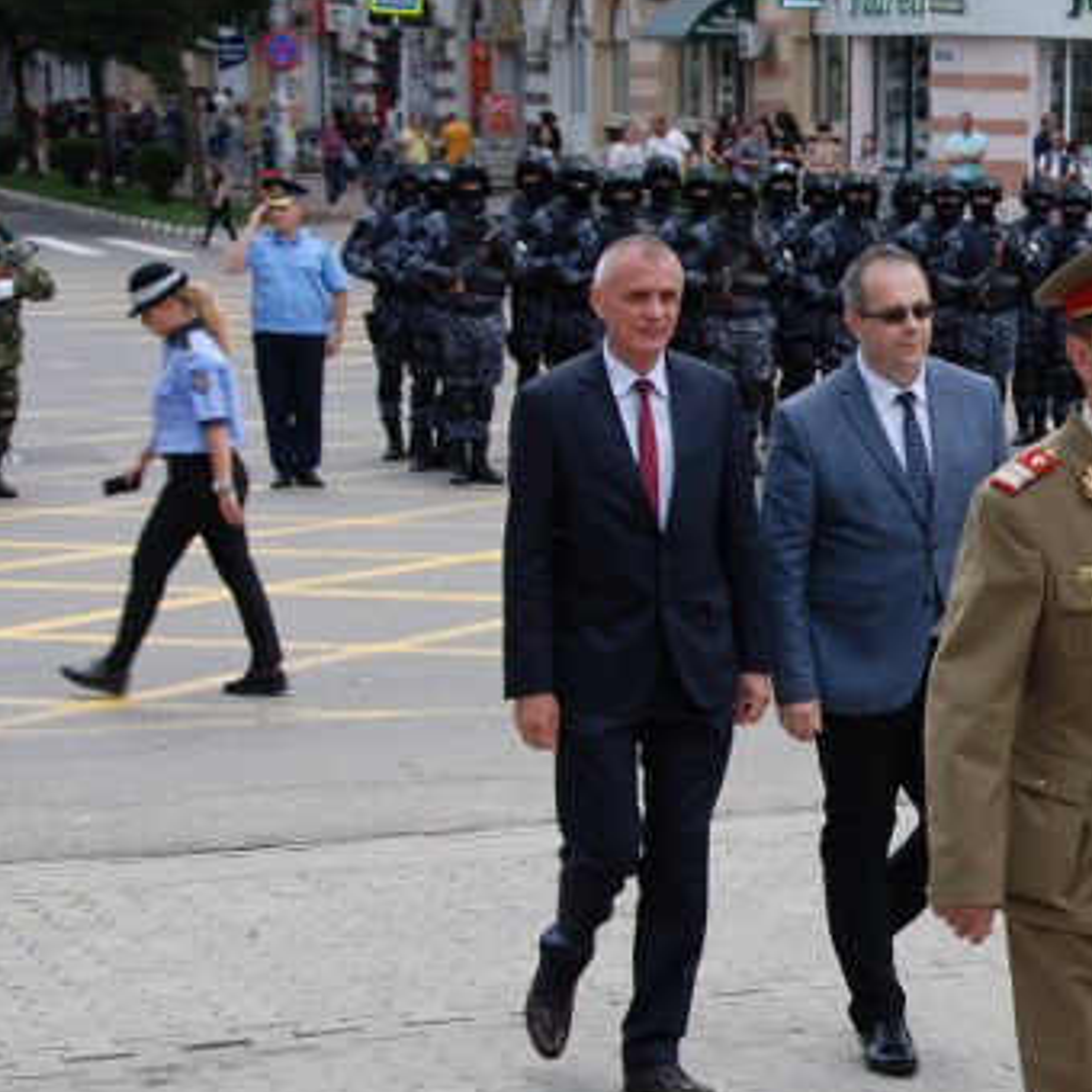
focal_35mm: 105
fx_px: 3747
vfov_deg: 16.6
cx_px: 1272
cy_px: 588
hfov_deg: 16.0
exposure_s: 1/160
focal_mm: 35
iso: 100
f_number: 6.3
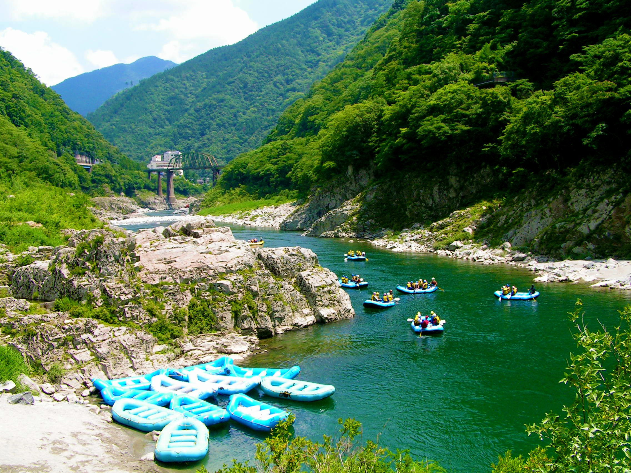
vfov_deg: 37.7
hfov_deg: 49.0
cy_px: 236
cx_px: 316
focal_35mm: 38
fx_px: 693
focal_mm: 6.3
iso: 50
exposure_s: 1/200
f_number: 5.6
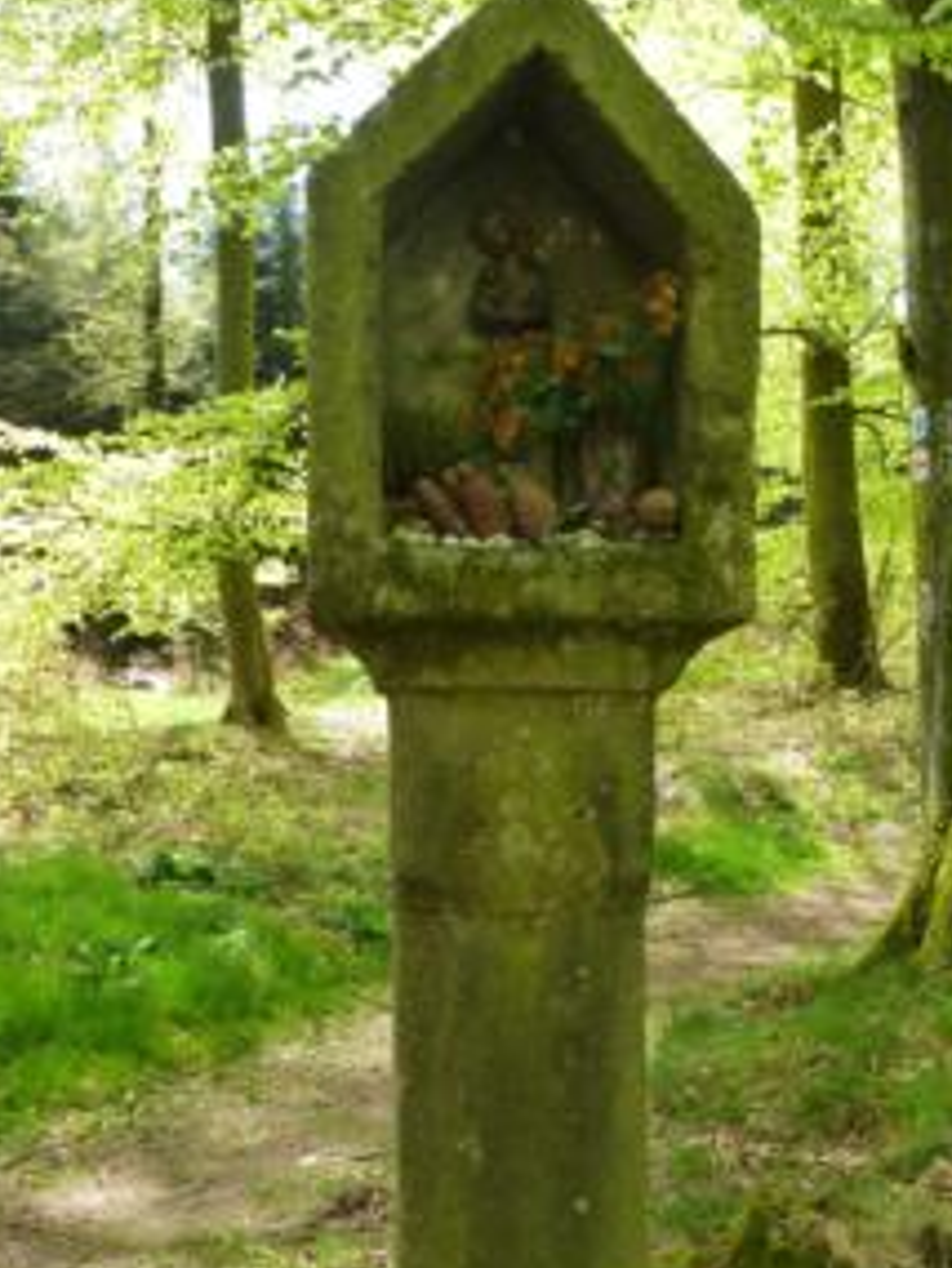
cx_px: 552
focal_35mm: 37
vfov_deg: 49.9
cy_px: 734
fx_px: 1356
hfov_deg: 38.6
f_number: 3.3
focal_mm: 4.3
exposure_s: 1/100
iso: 160
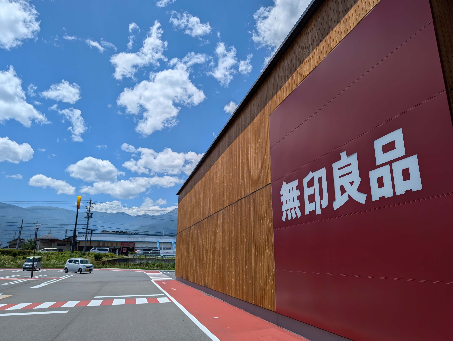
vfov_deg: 56.9
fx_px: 315
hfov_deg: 71.5
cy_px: 170
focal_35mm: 24
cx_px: 226
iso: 19
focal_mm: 6.9
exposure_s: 1/1938
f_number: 1.68
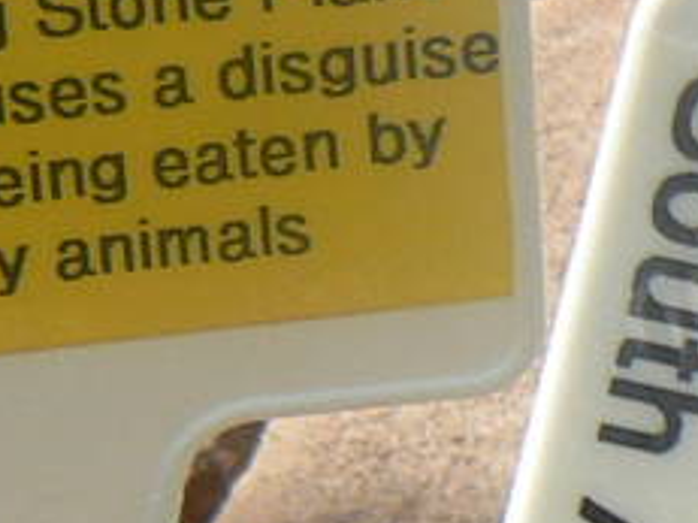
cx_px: 547
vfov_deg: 5.7
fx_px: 5018
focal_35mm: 249
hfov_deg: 7.9
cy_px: 1288
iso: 80
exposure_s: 1/320
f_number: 5.6
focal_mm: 6
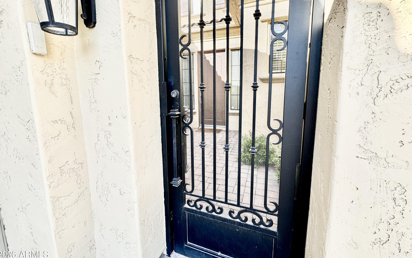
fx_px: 168
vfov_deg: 74.4
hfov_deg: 101.5
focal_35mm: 15
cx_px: 205
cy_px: 112
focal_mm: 2.22
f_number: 2.2
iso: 40
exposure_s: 1/159
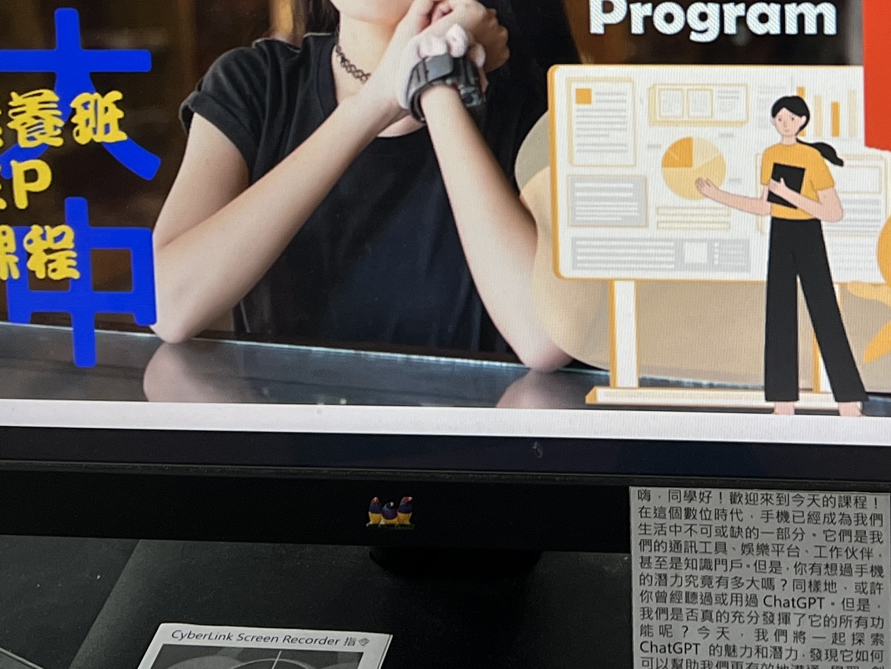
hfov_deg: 24.1
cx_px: 676
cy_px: -150
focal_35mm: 80
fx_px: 2060
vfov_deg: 17.5
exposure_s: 1/120
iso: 125
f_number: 1.5
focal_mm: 5.7
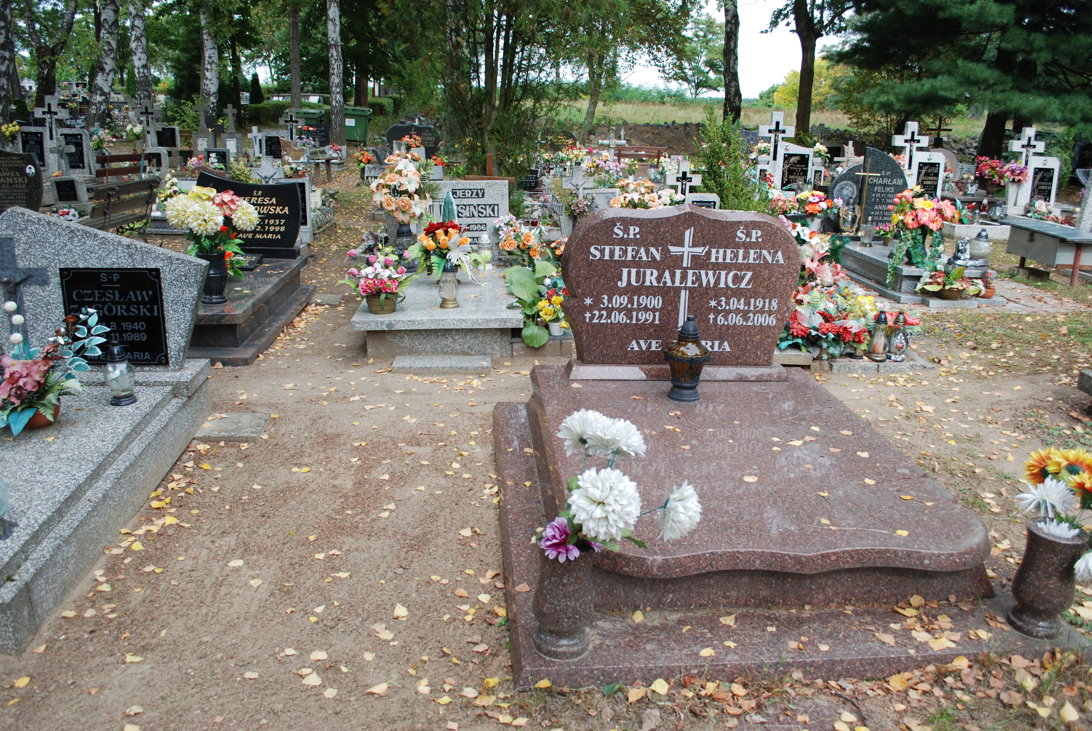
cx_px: 546
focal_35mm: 27
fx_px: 820
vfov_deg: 48.0
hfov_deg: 67.3
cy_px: 366
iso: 125
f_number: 5.6
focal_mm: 18
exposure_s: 1/125
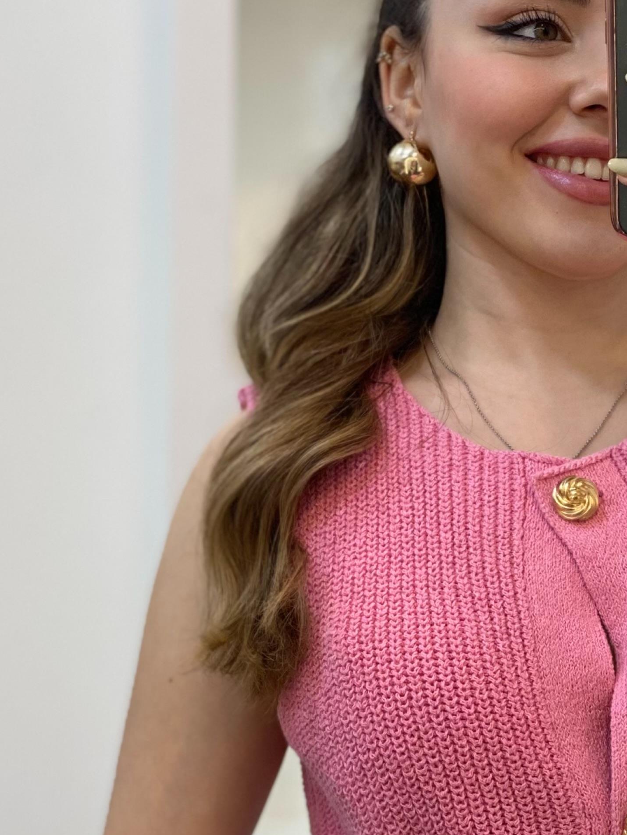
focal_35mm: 110
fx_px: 2656
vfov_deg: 17.8
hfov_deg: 13.4
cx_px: 477
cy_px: 601
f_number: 2
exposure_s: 1/100
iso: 100
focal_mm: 6
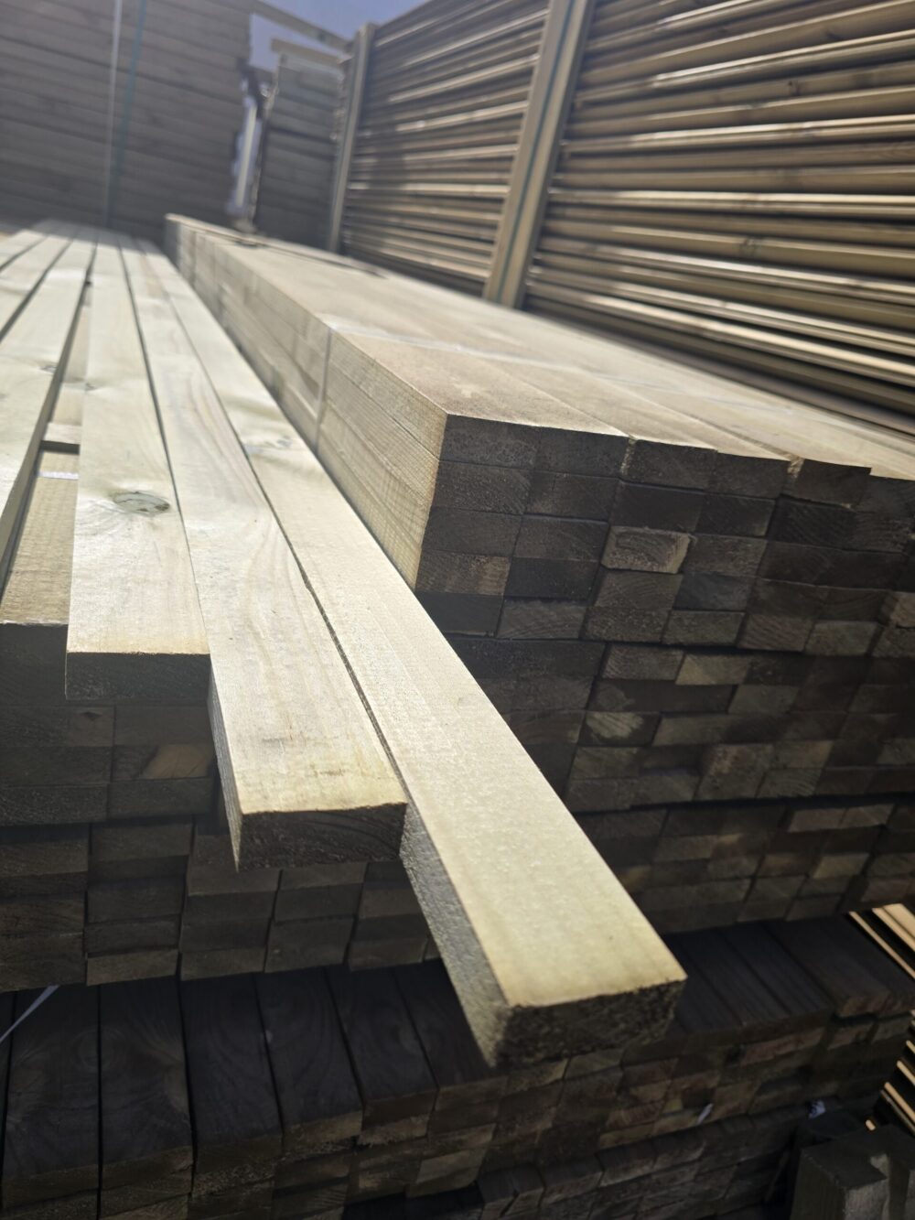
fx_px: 810
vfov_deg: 73.9
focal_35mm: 23
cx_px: 458
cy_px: 610
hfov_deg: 58.9
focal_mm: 6.3
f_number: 1.7
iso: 12
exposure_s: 1/1154
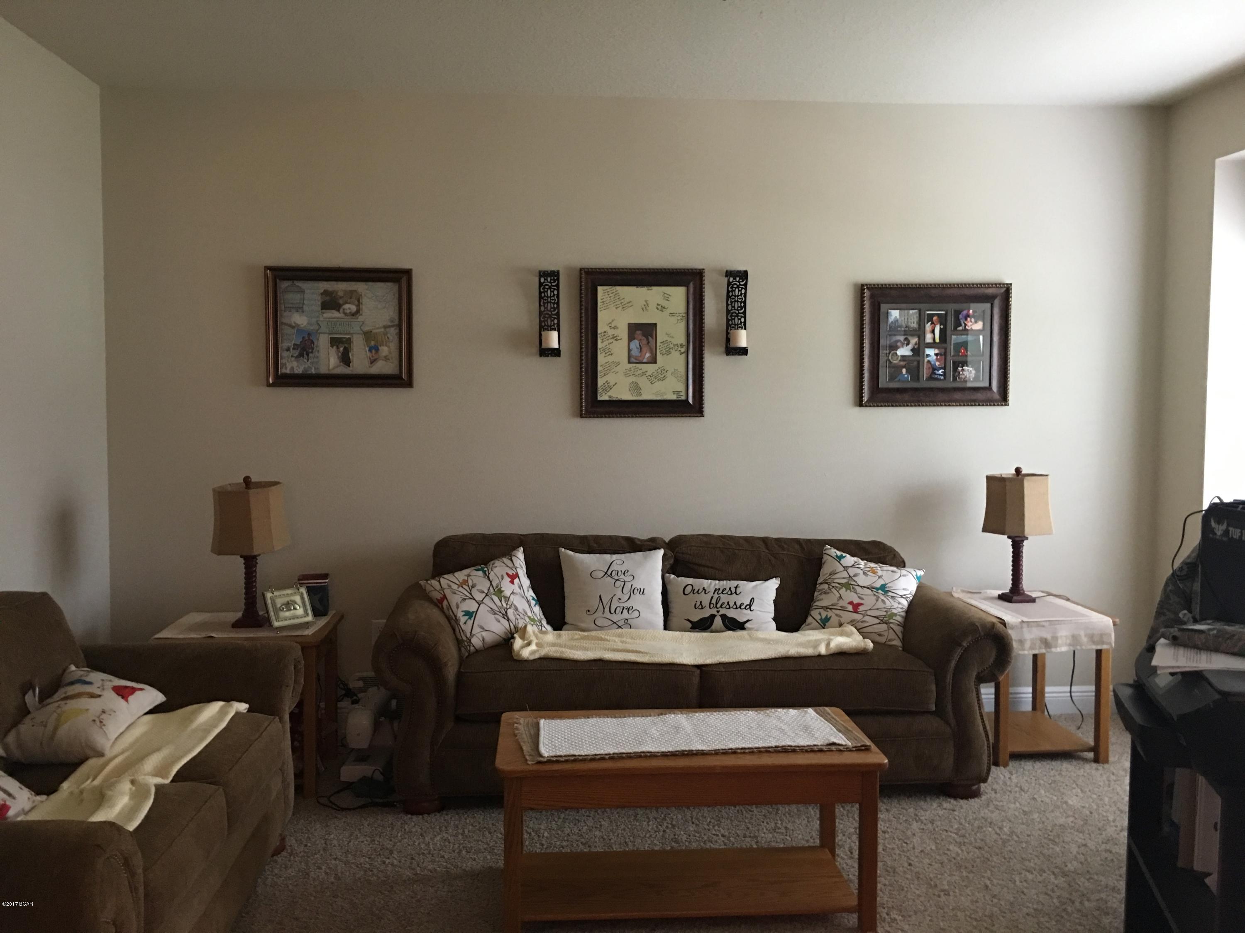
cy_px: 466
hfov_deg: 61.7
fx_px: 1043
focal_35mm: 29
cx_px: 622
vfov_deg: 48.2
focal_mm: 4.15
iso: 100
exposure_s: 1/15
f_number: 2.2
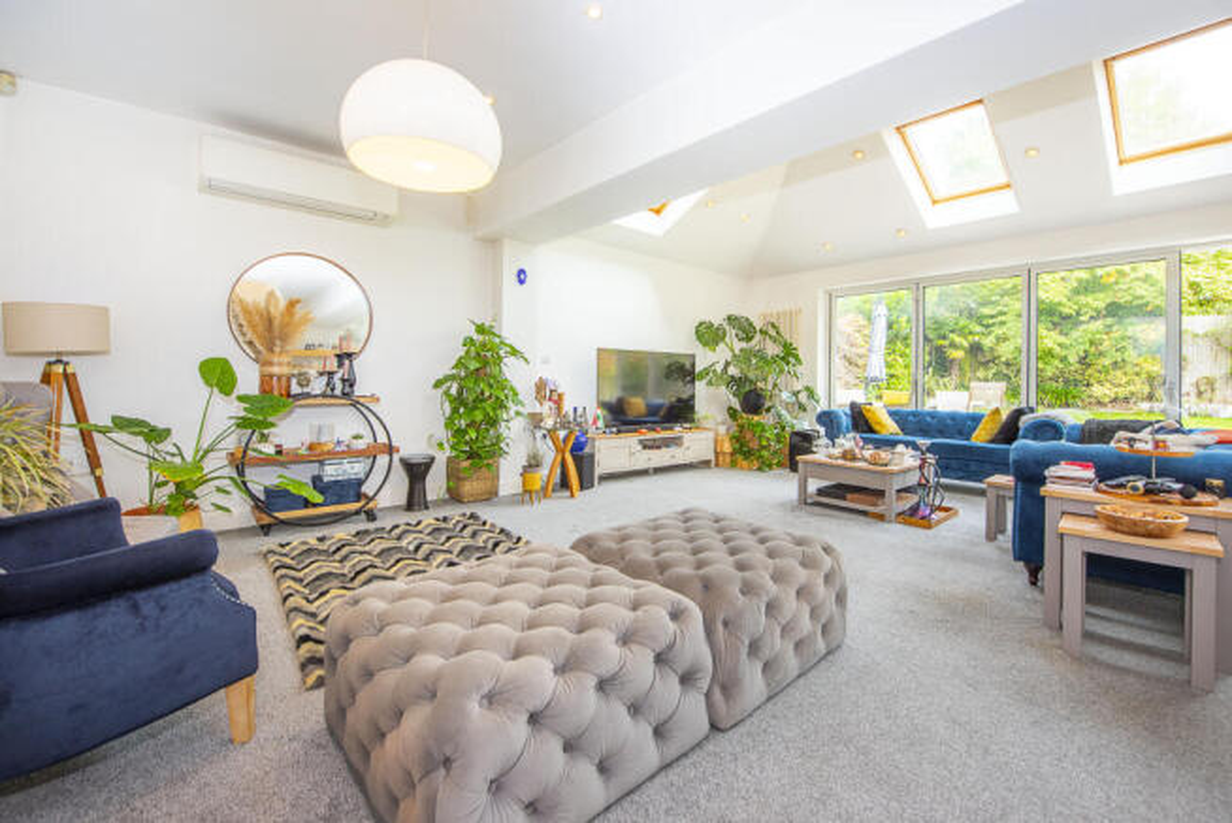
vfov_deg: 81.3
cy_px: 412
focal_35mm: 14
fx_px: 479
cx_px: 616
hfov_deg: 104.2
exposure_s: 1/80
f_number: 5.6
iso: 400
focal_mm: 14
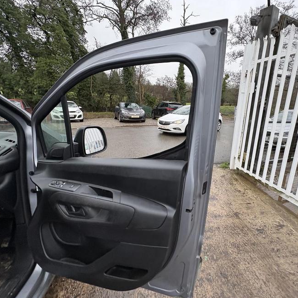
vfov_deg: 84.0
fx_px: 166
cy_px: 147
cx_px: 183
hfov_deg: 82.6
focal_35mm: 17
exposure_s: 1/99
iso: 160
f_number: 2.2
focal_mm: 2.22
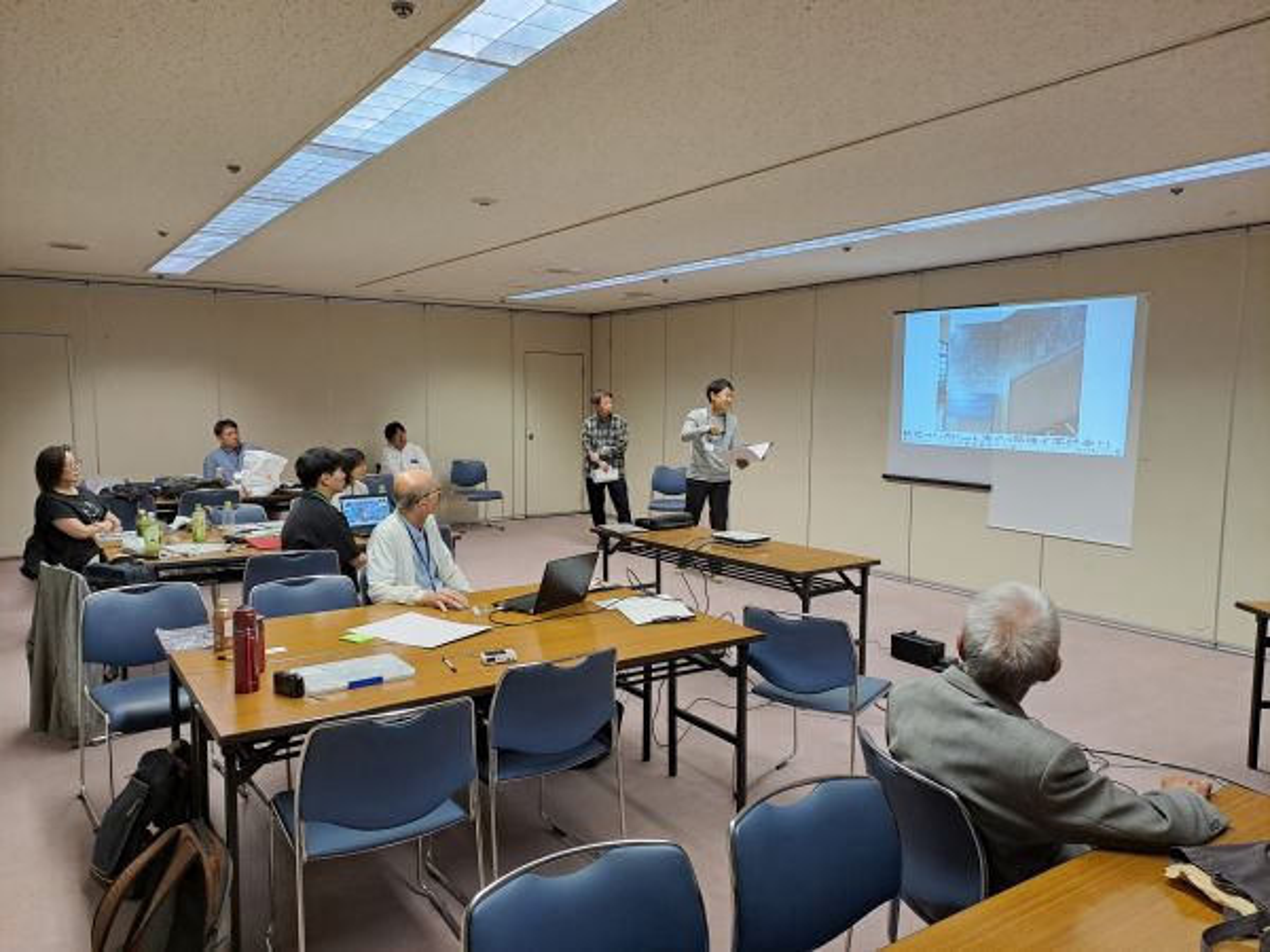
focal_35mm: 25
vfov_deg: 54.9
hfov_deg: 69.4
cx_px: 635
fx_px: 917
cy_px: 476
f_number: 1.8
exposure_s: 1/60
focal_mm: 4.65
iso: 200
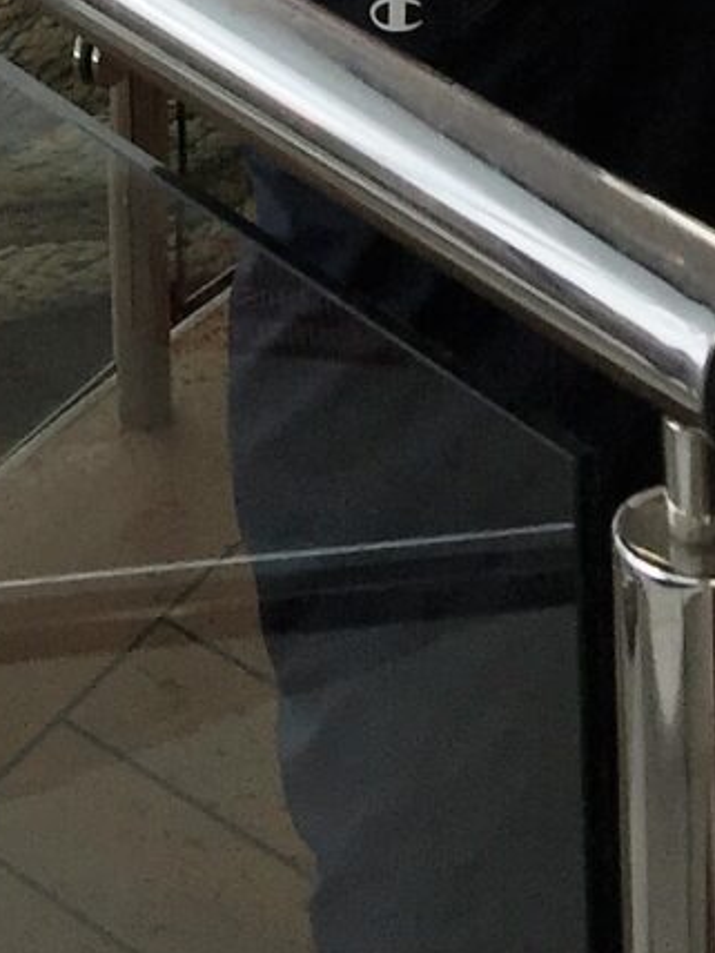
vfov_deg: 13.2
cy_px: -915
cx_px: 78
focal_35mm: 130
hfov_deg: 11.3
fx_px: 3580
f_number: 2.2
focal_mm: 4.15
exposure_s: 1/100
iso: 32
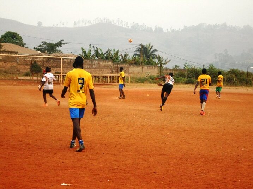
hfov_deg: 17.4
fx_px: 825
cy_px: 94
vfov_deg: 13.1
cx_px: 126
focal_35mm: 113
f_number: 6
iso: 400
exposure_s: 1/125
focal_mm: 20.1
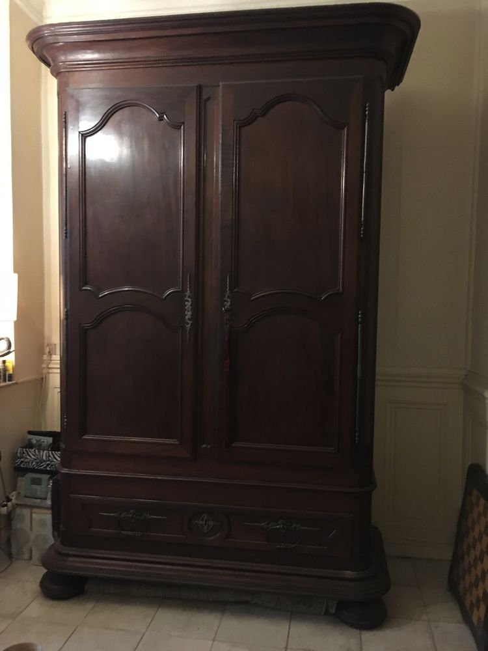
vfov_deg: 61.7
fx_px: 545
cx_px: 244
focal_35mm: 29
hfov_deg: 48.2
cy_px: 326
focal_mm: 4.15
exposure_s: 1/17
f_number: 2.2
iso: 400
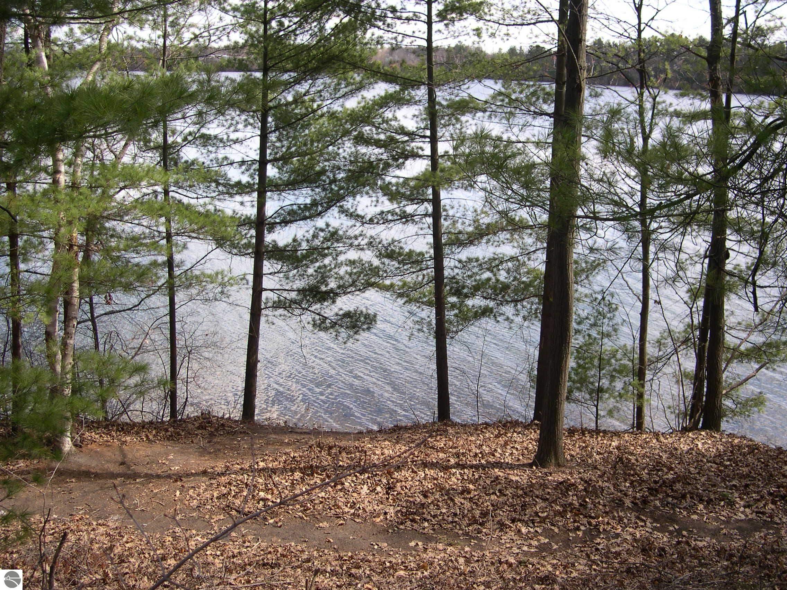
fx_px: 864
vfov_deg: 37.7
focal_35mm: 38
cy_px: 295
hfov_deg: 49.0
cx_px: 394
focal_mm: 8
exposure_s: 1/470
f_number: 2.8
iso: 100
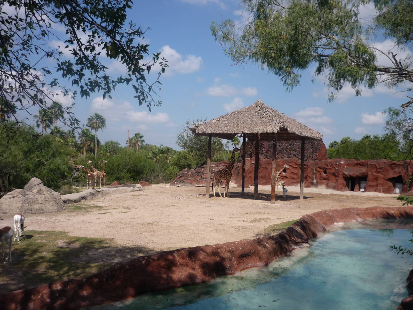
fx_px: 394
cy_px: 155
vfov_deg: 42.9
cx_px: 206
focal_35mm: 33
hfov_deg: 55.4
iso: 100
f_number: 8
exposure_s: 1/250
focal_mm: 5.5
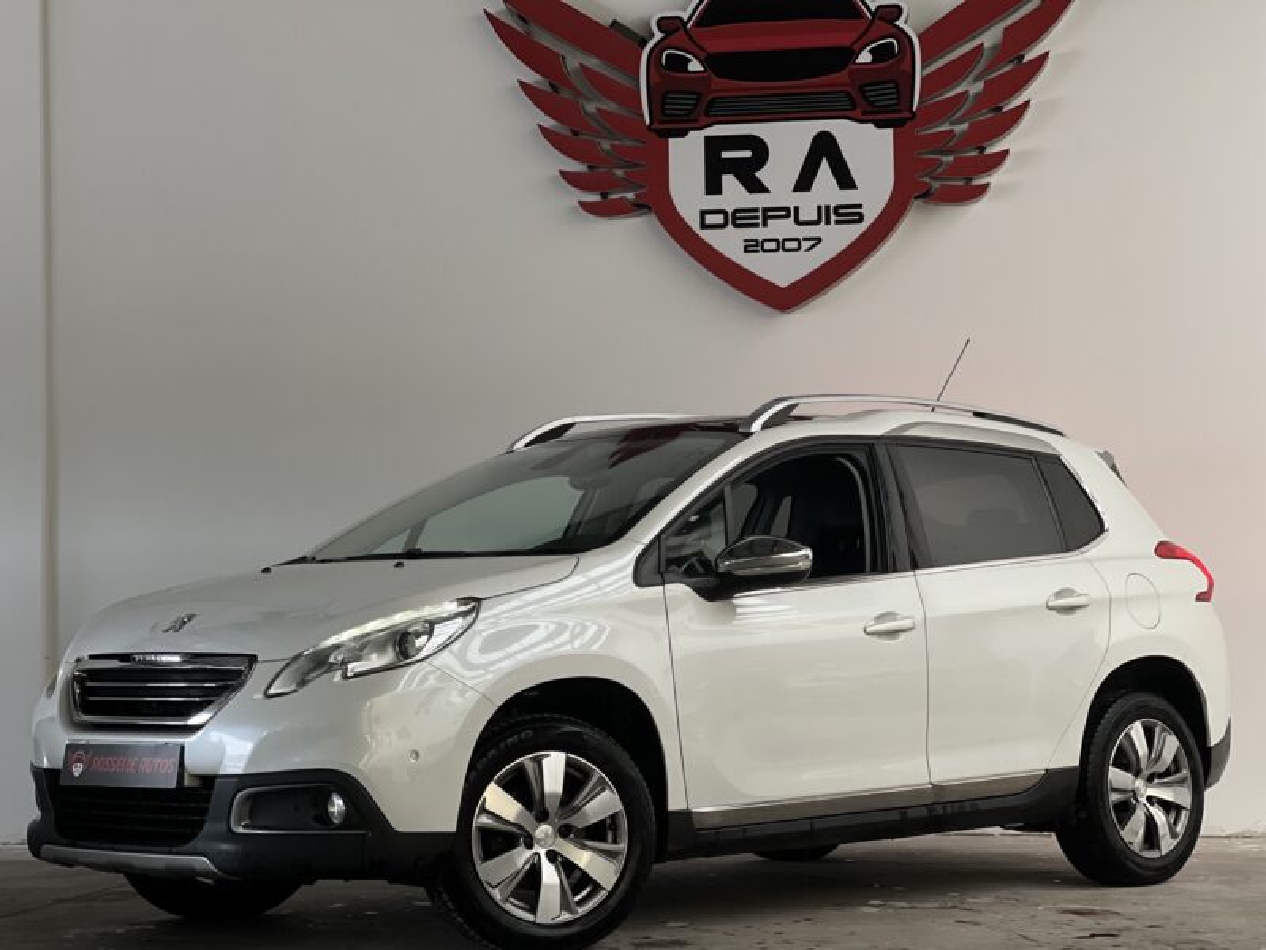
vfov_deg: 19.1
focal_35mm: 77
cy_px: 475
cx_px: 633
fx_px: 2816
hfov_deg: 25.3
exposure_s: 1/70
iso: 250
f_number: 2.8
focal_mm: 9
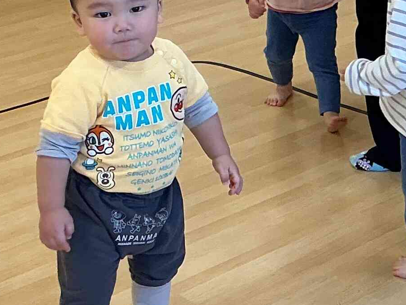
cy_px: -4
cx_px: 527
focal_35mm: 112
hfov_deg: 16.6
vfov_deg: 13.0
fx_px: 1314
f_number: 1.8
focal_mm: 3
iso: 50
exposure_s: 1/120
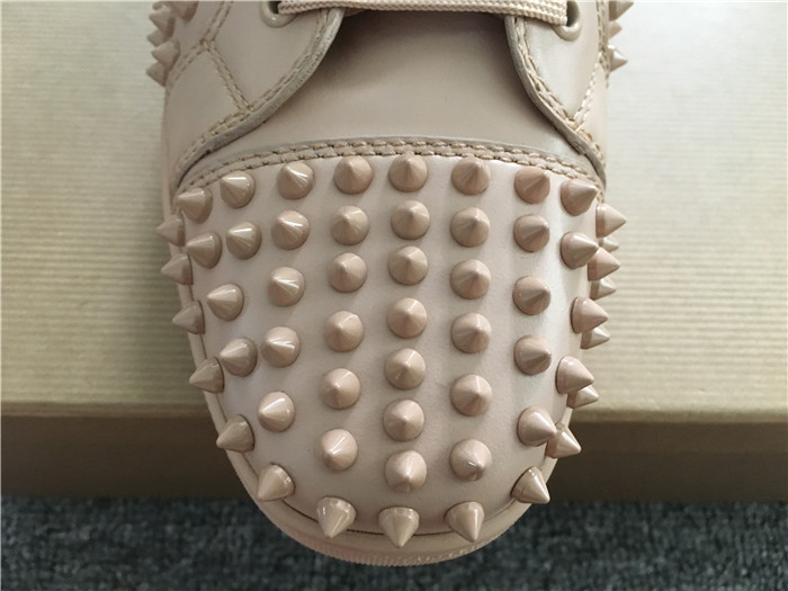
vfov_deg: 48.2
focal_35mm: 29
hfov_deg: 61.7
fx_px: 660
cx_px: 394
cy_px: 296
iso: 200
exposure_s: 1/25
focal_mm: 4.15
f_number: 2.2
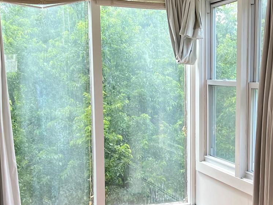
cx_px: 188
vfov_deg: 20.3
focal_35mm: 72
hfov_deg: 26.8
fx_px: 568
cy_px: 156
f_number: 1.5
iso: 50
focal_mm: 5.7
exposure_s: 1/433
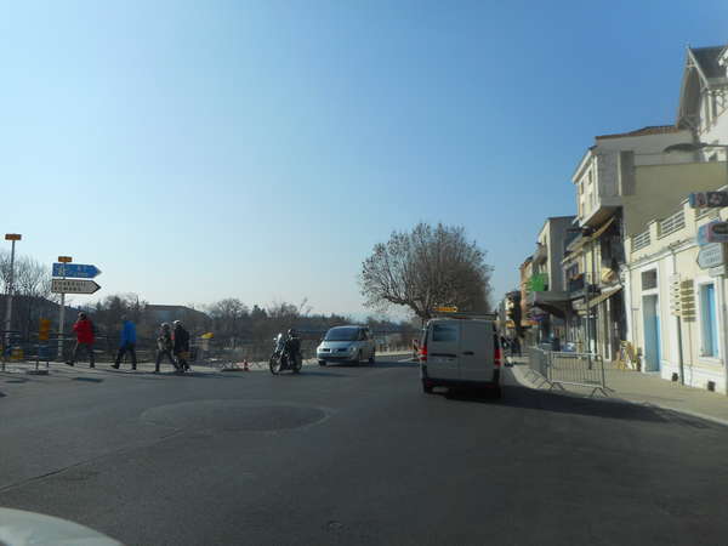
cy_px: 273
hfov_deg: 69.4
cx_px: 364
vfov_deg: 54.9
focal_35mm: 25
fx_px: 526
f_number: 10.5
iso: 80
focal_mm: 4.5
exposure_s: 1/200
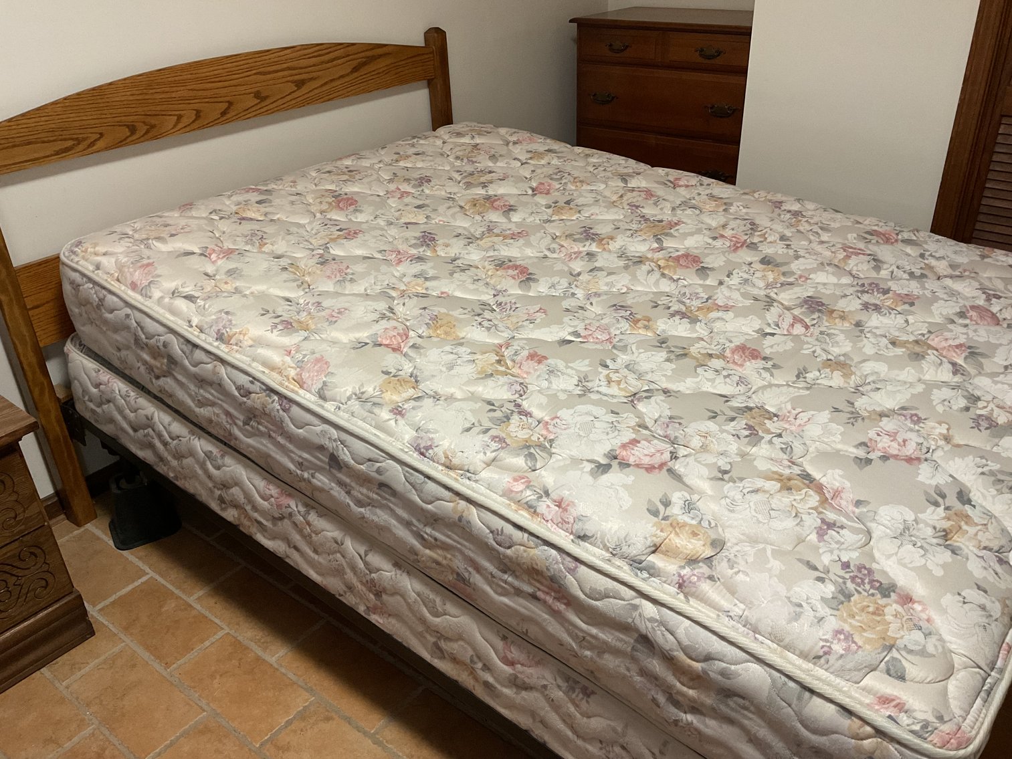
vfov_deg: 48.2
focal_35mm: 29
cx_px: 506
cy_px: 380
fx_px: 848
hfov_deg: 61.7
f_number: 1.8
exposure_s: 1/60
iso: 100
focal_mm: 3
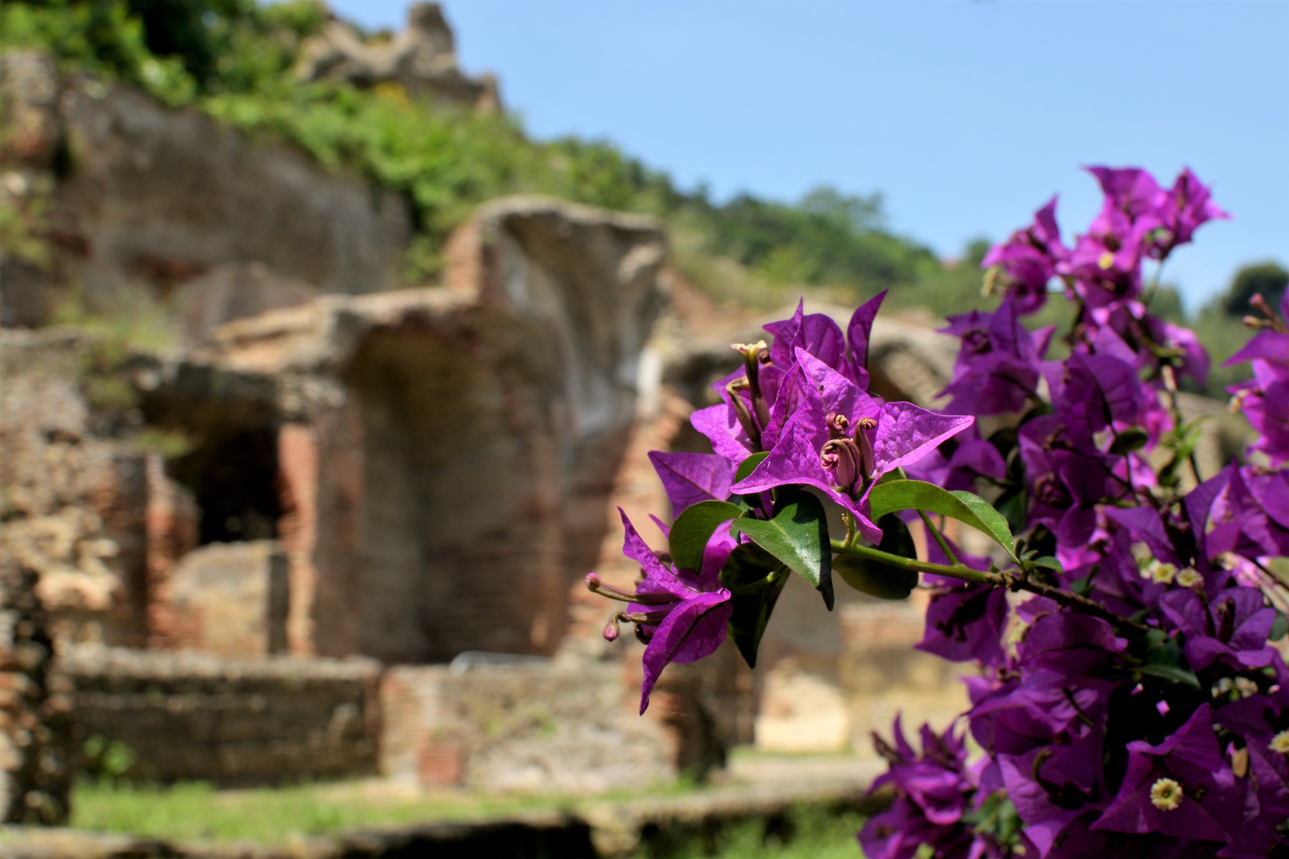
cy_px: 430
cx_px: 644
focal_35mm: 52
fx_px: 1880
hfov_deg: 37.9
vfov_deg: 25.8
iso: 100
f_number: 10
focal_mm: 35
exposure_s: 1/125
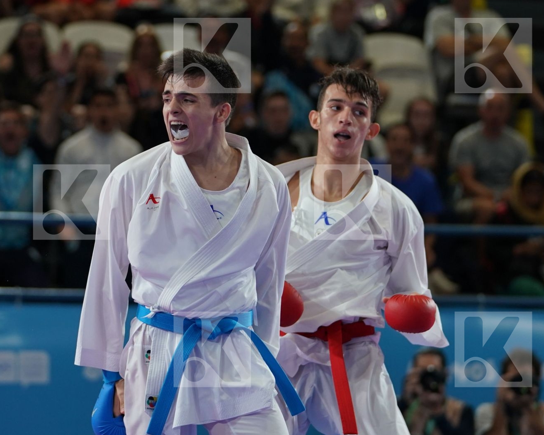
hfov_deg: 7.7
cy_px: 202
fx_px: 4042
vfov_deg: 6.2
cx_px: 212
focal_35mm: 251
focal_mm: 130
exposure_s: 1/1000
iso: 1000
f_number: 2.8
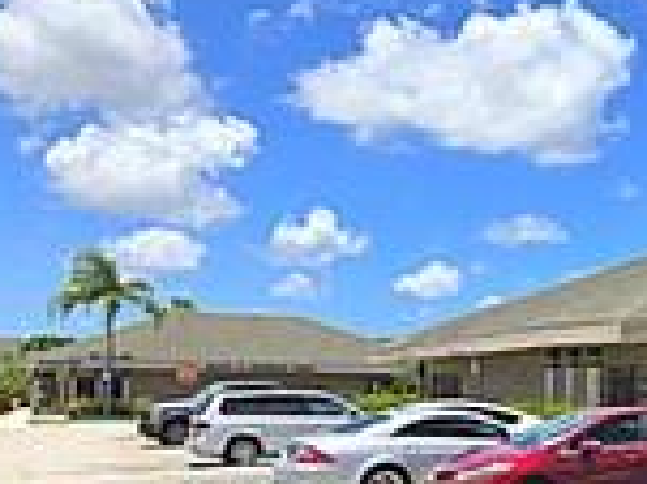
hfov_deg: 28.9
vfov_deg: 23.7
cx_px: 698
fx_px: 1139
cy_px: 373
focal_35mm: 61
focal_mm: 5.4
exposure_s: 1/2752
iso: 25
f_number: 1.8
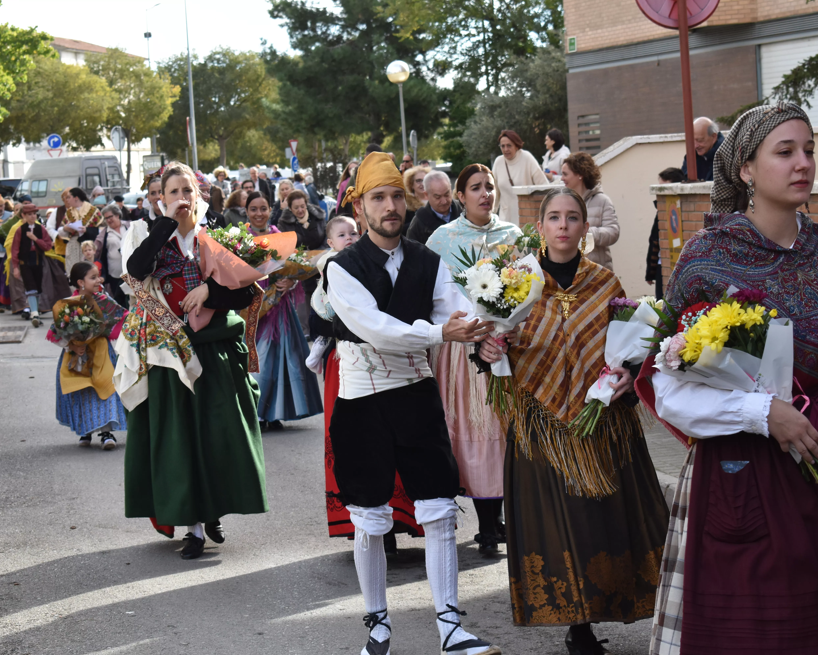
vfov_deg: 16.4
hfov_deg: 20.5
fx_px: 2265
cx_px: 425
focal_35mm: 94
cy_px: 329
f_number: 8
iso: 400
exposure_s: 1/250
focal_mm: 55
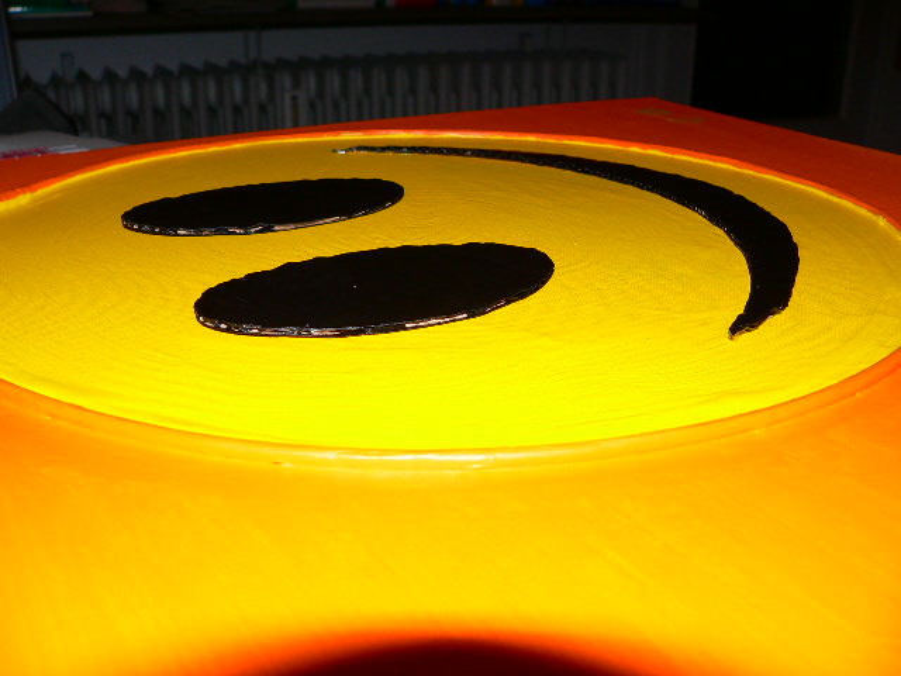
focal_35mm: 36
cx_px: 450
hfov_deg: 51.4
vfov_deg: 39.7
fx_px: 937
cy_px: 338
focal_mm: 6
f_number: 2.8
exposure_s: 1/250
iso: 100
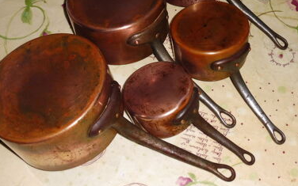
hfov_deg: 43.5
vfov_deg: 27.9
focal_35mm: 46
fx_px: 374
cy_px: 70
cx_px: 151
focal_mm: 6.1
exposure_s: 1/80
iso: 200
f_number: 3.7
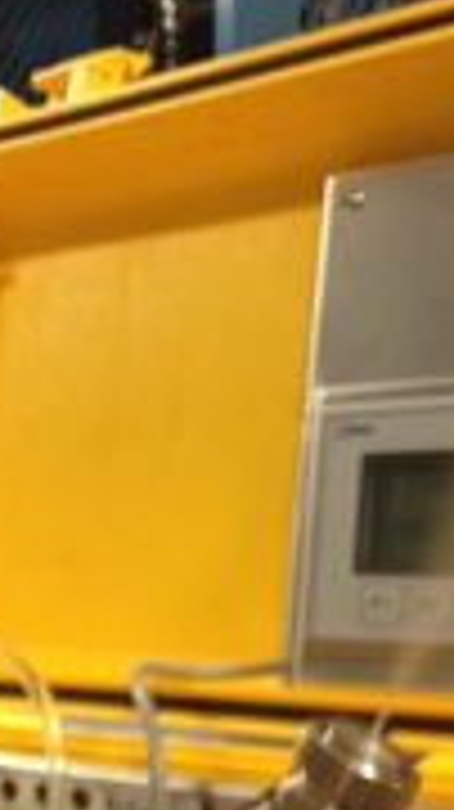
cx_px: -148
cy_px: 362
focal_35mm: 76
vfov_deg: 27.9
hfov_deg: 15.1
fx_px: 1630
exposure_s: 1/20
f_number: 2.4
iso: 320
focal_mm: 4.13
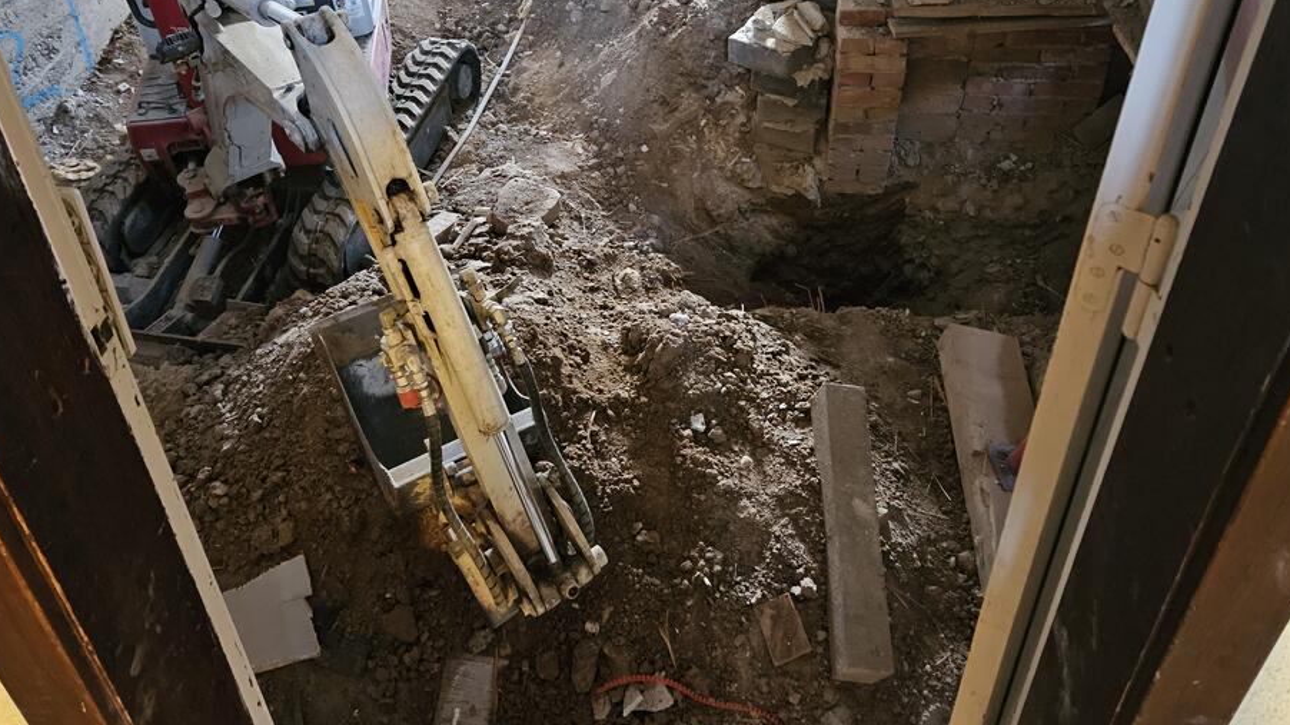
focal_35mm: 32
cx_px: 646
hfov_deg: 61.0
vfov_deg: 36.0
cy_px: 199
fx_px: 1094
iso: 1600
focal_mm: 5.4
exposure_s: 1/25
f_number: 1.8
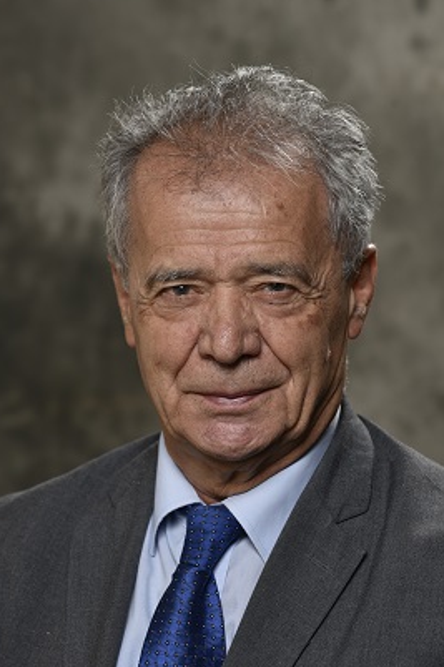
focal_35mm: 169
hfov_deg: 8.1
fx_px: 3129
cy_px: 338
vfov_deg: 12.2
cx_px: 232
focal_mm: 150
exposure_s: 1/125
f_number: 6.3
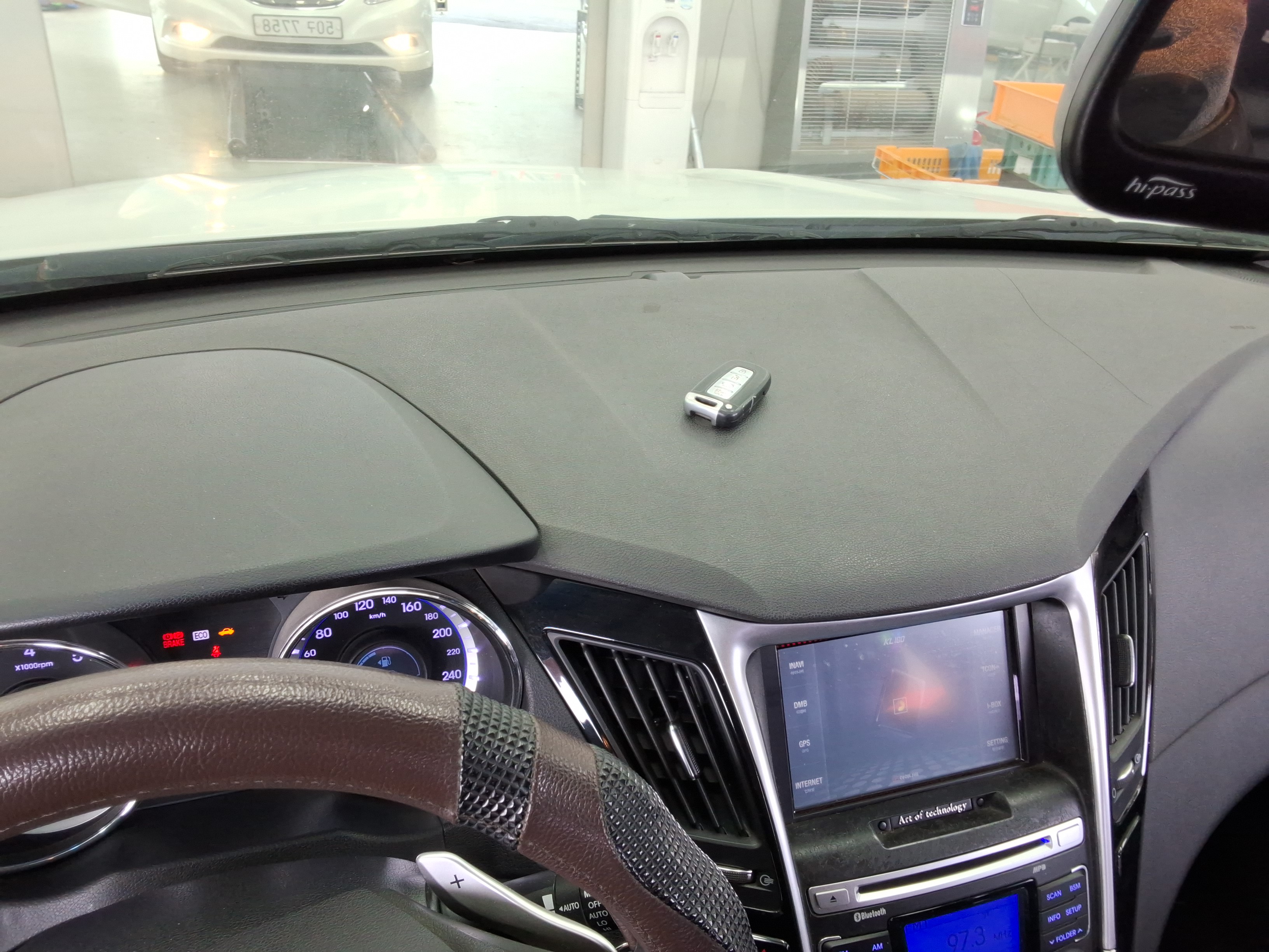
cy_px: 476
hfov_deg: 63.4
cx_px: 634
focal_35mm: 28
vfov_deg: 49.7
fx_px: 1026
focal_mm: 2.91
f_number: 1.9
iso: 43
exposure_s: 1/40
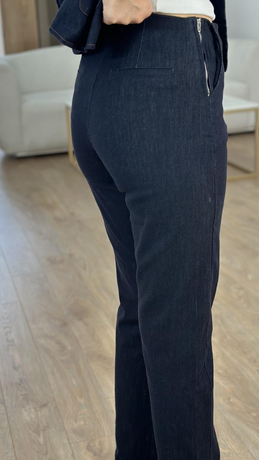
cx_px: 121
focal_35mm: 62
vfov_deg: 33.8
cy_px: 255
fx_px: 757
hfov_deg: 19.4
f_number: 1.78
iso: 80
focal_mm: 6.86
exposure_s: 1/141
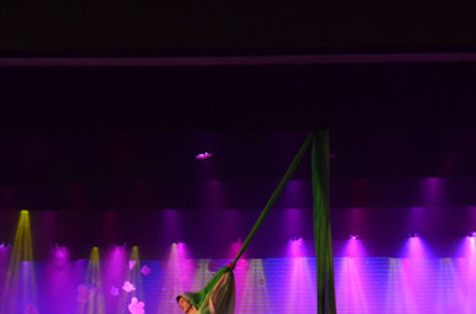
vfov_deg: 9.2
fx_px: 1938
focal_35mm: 147
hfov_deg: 14.0
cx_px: 306
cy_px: 319
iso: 1600
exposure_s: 1/640
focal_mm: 40
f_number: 5.6
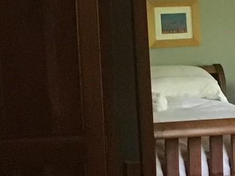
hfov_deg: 11.3
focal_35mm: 150
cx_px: 532
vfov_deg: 9.9
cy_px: 134
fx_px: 1018
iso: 200
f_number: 2.4
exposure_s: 1/20
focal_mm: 3.3
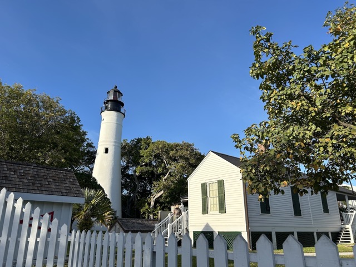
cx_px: 178
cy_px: 134
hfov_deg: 67.3
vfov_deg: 53.1
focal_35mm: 26
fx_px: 267
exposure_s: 1/2571
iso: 50
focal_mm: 5.7
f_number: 1.5
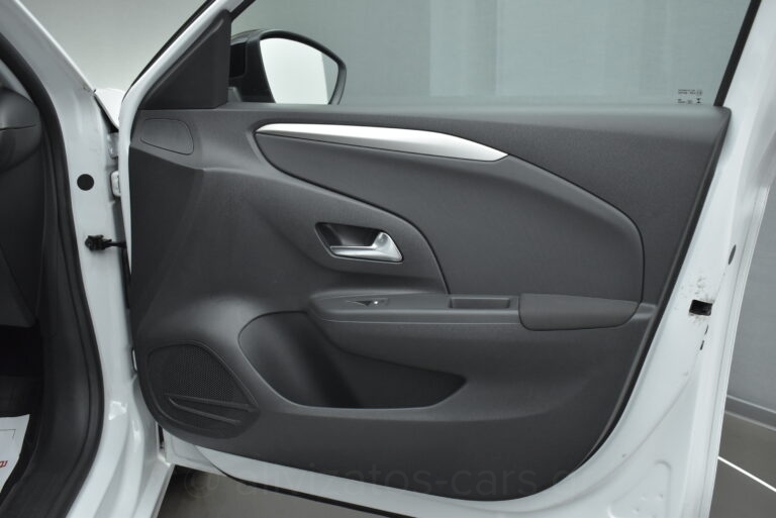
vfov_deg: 38.4
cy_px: 259
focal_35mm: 34
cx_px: 388
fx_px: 744
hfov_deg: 55.1
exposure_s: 1/125
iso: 1600
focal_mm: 23
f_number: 3.8
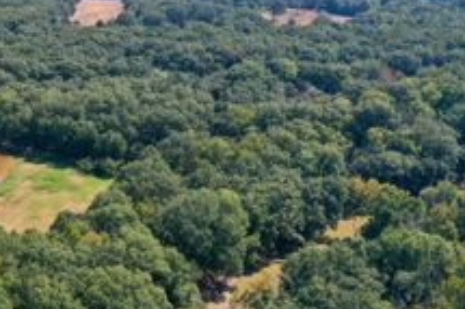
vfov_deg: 24.0
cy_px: 215
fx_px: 723
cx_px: 23
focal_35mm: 56
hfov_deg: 33.3
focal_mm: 10.26
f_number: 5.6
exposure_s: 1/400
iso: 100
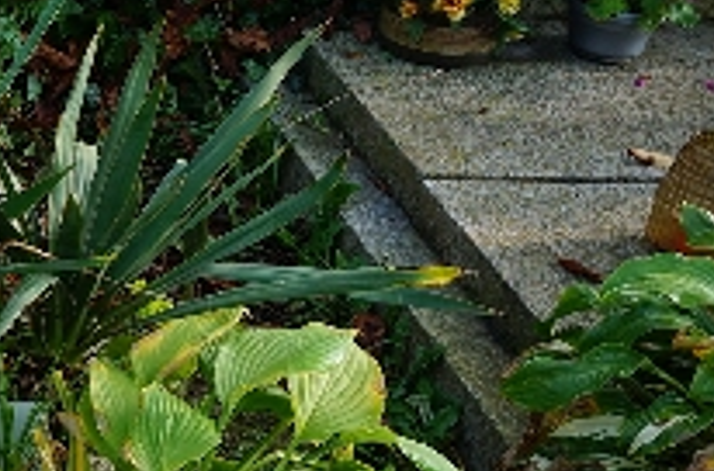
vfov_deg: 12.3
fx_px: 2194
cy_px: 284
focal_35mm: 111
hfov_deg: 15.6
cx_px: -596
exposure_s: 1/60
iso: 100
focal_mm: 19
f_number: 6.3
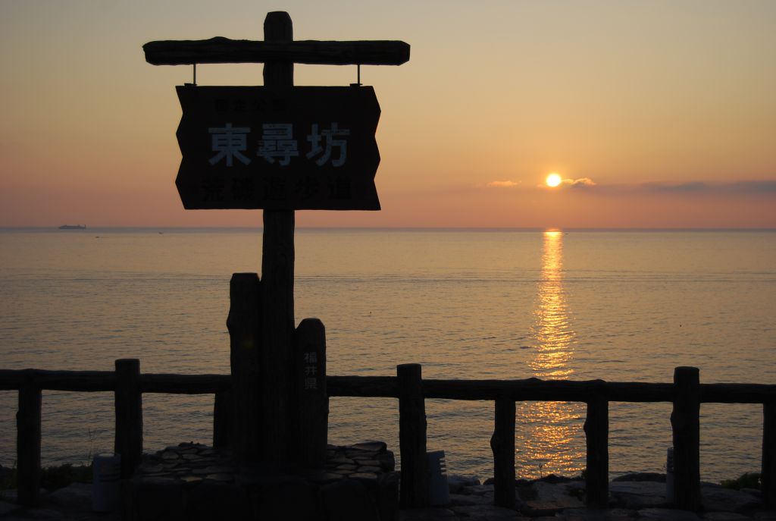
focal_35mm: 52
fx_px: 1134
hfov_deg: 37.8
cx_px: 388
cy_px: 260
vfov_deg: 25.9
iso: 100
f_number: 4.8
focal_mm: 35
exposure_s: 1/400
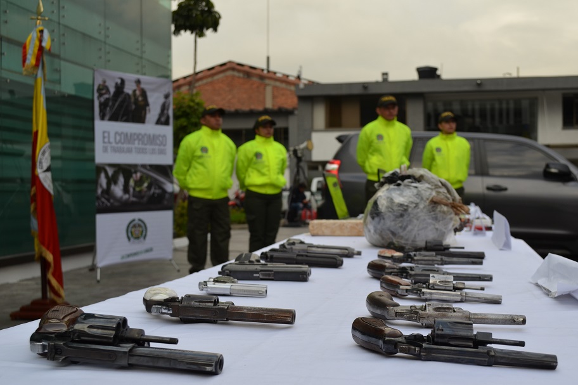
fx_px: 626
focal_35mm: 39
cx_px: 289
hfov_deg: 49.6
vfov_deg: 34.2
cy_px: 192
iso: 200
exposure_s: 1/200
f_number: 7.1
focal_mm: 26
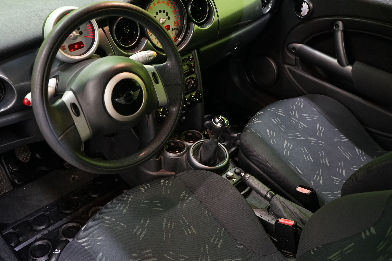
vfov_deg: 37.9
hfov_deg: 54.4
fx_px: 381
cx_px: 196
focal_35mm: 35
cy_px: 130
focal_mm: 35
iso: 2000
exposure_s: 1/20
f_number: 5
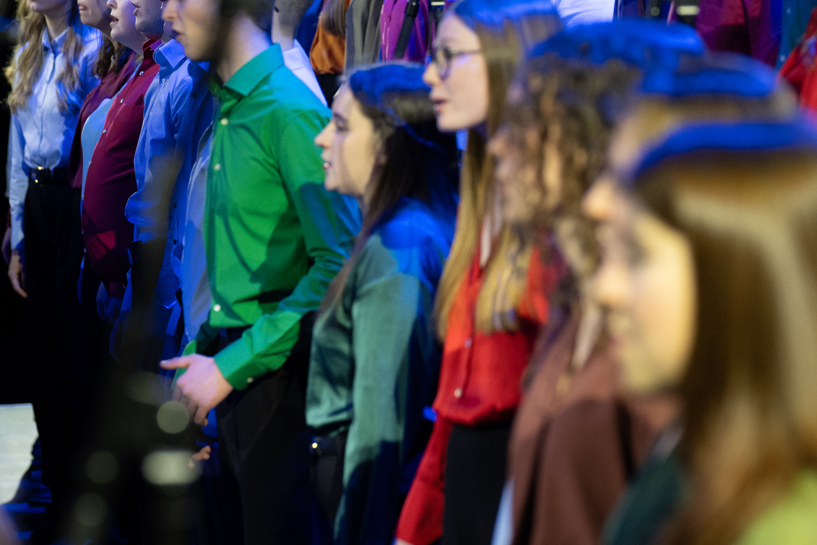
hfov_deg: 10.2
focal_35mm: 201
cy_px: -55
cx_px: 548
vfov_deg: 6.8
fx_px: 4562
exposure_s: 1/250
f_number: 2.8
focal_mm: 85
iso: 1000
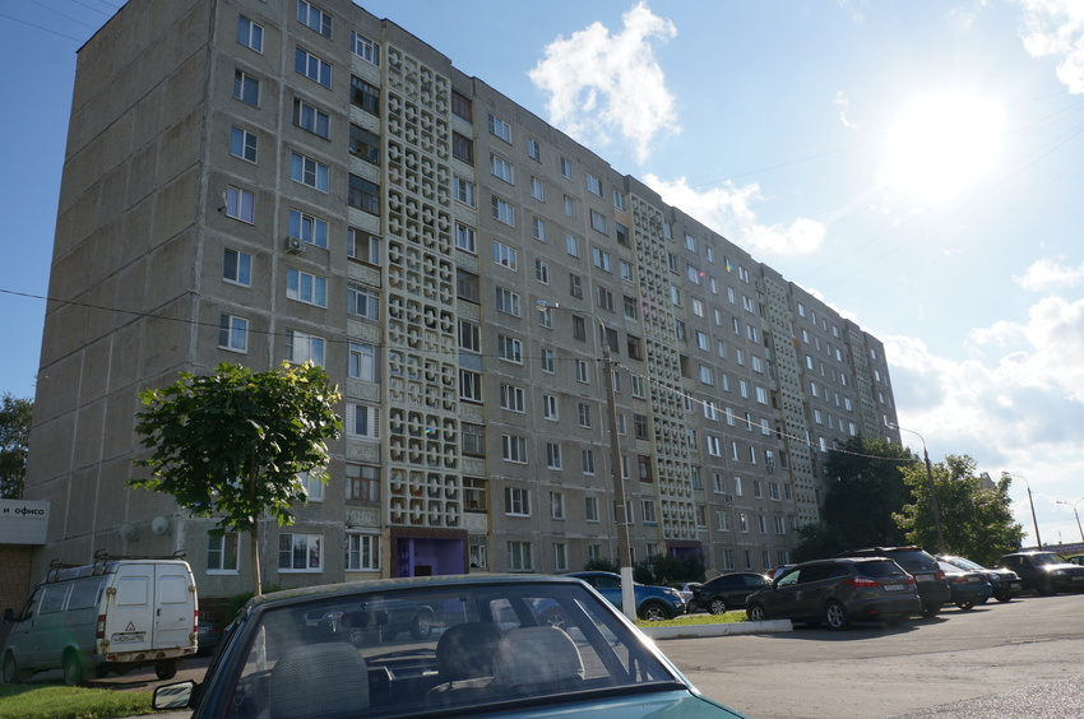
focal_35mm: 27
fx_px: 812
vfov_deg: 47.8
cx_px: 542
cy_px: 360
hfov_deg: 67.5
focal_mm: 18
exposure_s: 1/640
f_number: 9
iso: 200
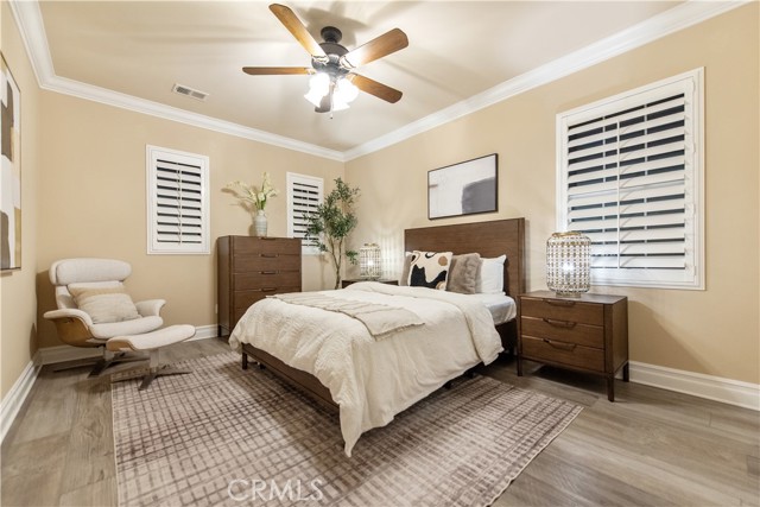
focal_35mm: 14
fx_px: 296
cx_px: 380
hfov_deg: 104.2
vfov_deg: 81.2
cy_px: 254
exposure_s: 1/60
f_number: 2.8
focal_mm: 14
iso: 800
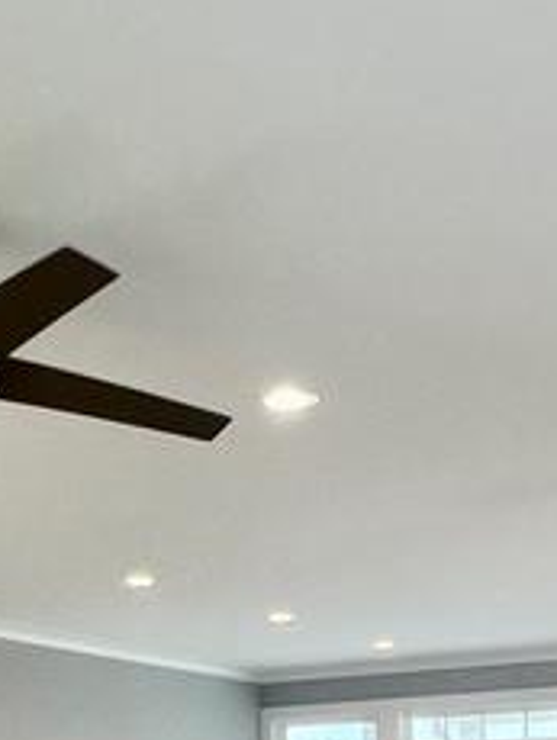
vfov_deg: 27.2
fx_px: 1306
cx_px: 203
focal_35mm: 61
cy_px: 930
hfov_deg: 24.0
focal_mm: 1.57
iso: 125
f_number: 1.8
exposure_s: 1/120
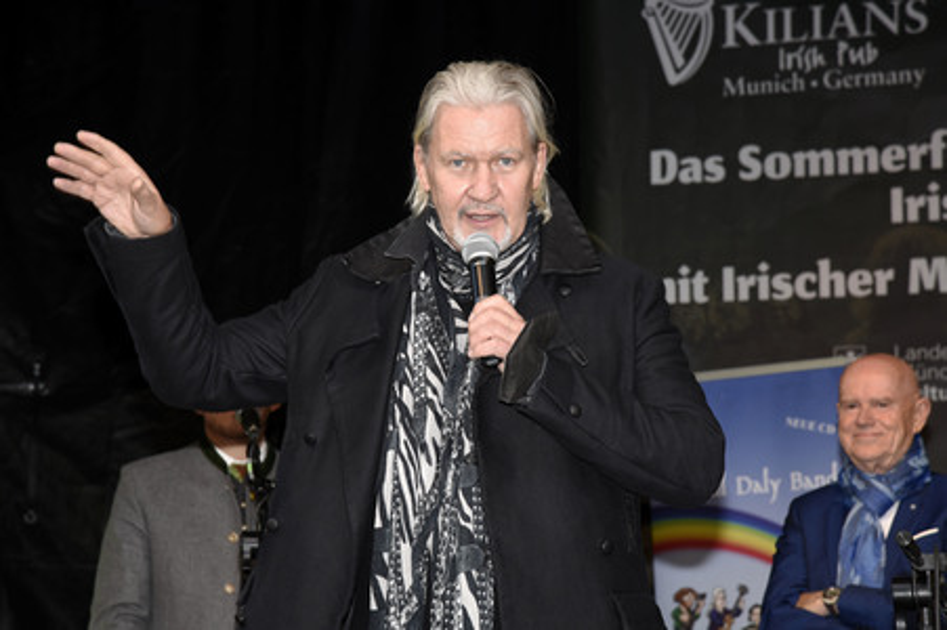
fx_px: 3154
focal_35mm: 120
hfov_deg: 17.1
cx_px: 474
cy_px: 315
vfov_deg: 11.4
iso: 640
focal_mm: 120
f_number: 8
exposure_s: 1/160
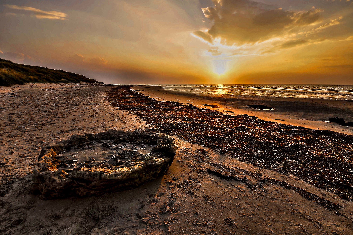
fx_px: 147
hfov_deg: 100.5
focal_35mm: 15
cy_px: 118
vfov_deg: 77.2
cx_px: 176
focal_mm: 10
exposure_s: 1/60
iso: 280
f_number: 14
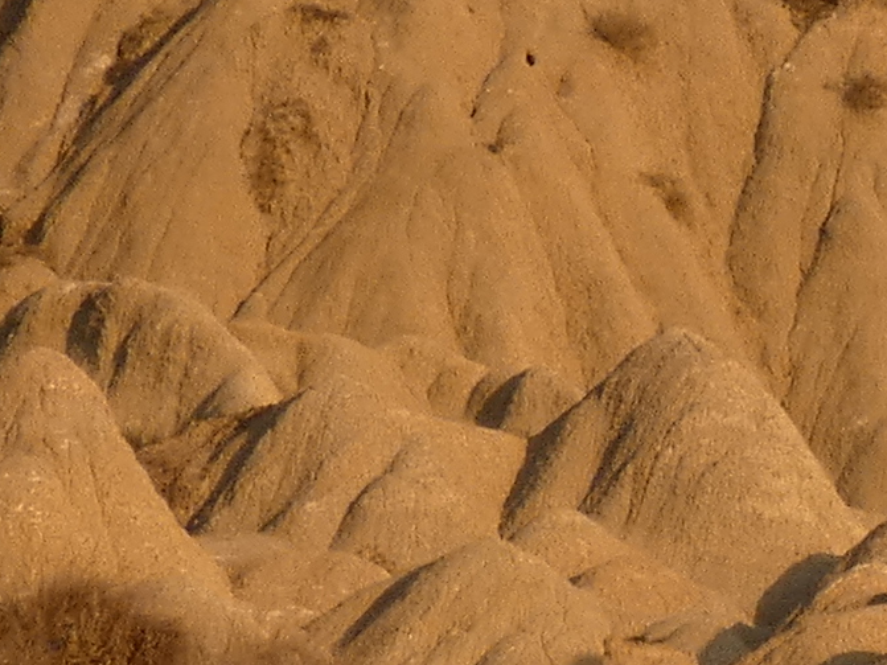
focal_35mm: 365
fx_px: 9351
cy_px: 575
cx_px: 1257
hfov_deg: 5.4
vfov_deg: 4.1
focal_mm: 9
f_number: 3.9
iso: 80
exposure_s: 1/200
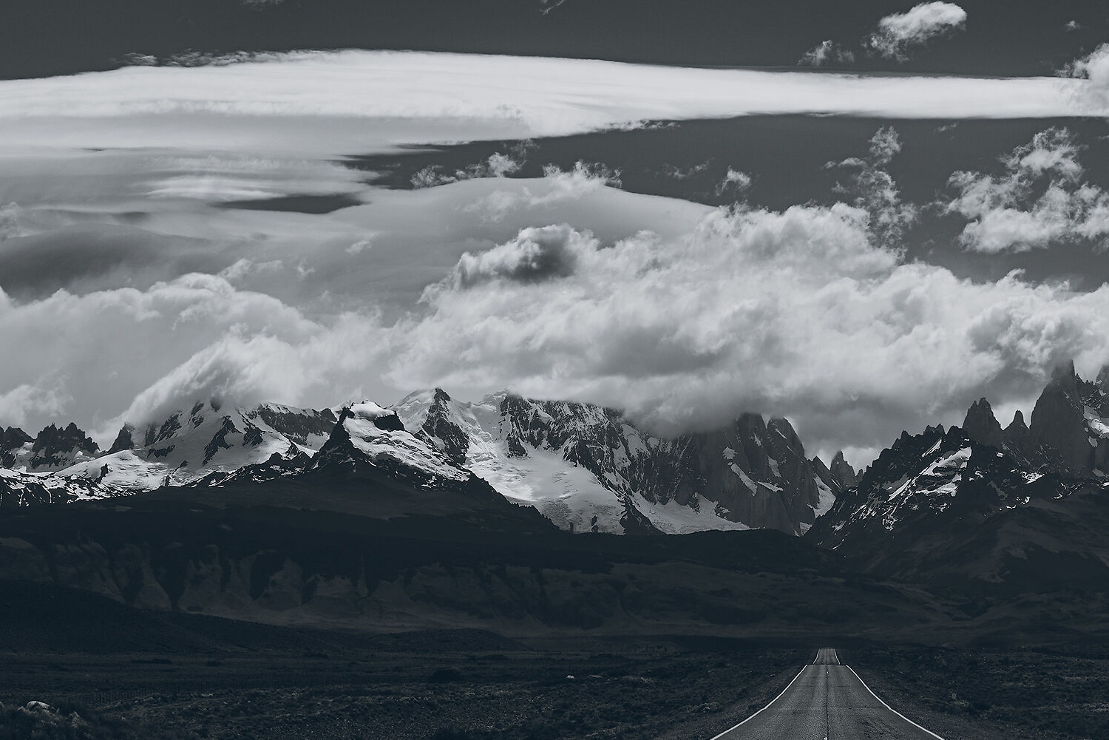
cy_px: 242
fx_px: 3451
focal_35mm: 112
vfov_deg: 12.2
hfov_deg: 18.1
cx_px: 835
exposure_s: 1/640
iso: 100
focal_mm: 70
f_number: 7.1
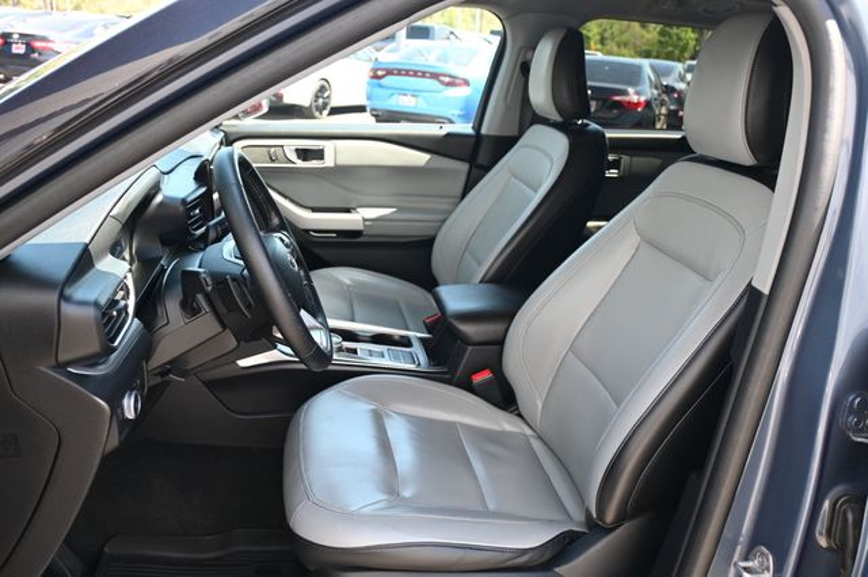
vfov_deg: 41.7
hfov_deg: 59.5
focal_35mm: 32
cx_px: 434
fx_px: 759
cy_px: 288
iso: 400
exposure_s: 1/160
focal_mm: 21
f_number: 4
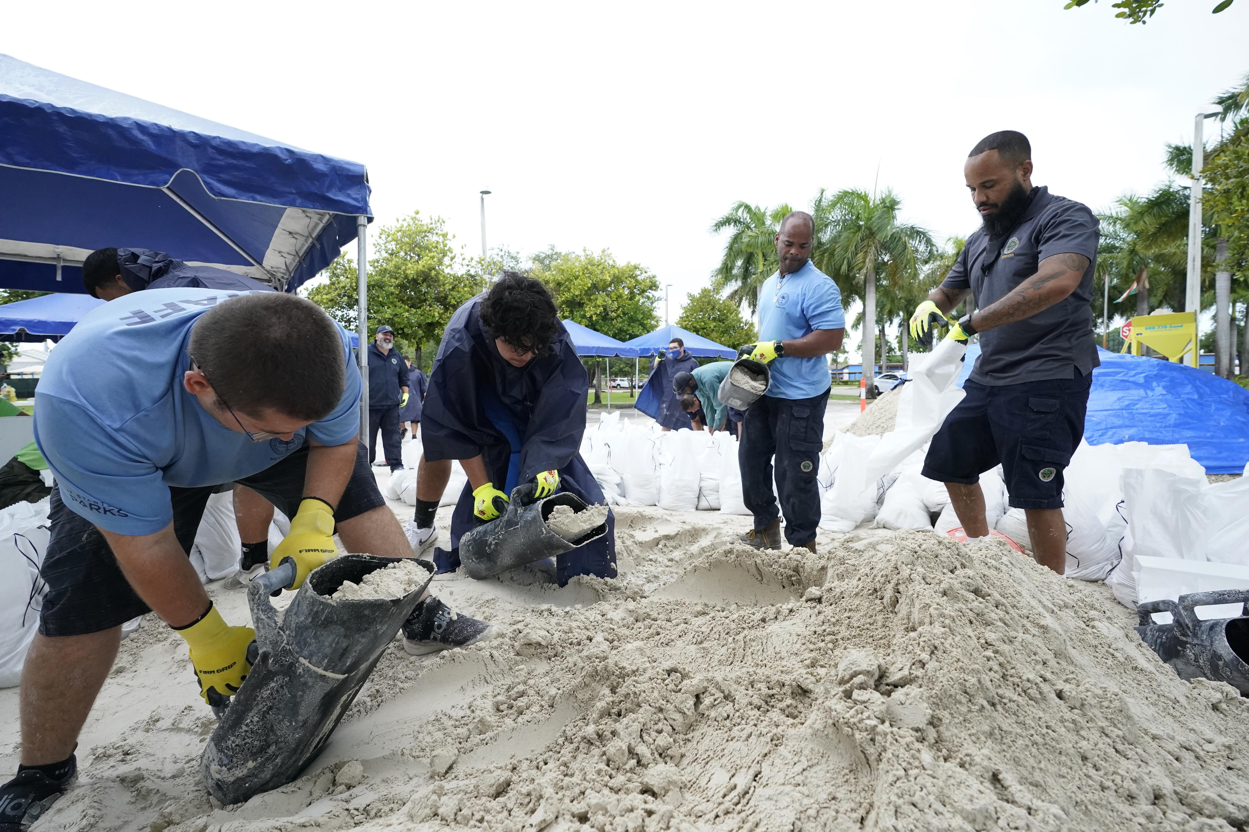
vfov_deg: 73.7
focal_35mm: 16
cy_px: 416
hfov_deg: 96.7
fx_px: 555
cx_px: 624
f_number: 6.3
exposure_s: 1/1250
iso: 4000
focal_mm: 16
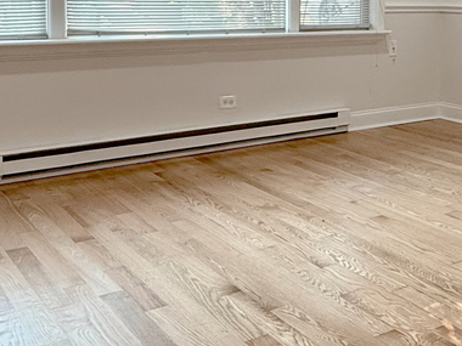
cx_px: 415
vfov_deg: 26.6
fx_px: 707
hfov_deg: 34.2
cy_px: 35
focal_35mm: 53
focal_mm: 2.22
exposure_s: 1/120
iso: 160
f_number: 2.2
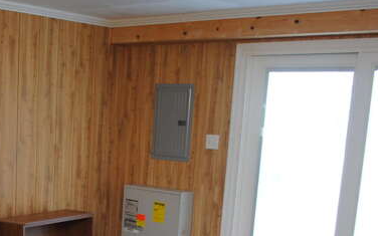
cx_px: 63
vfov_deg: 22.1
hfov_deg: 34.9
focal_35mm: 56
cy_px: 246
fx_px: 577
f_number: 3.5
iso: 200
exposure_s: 1/40
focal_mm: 18
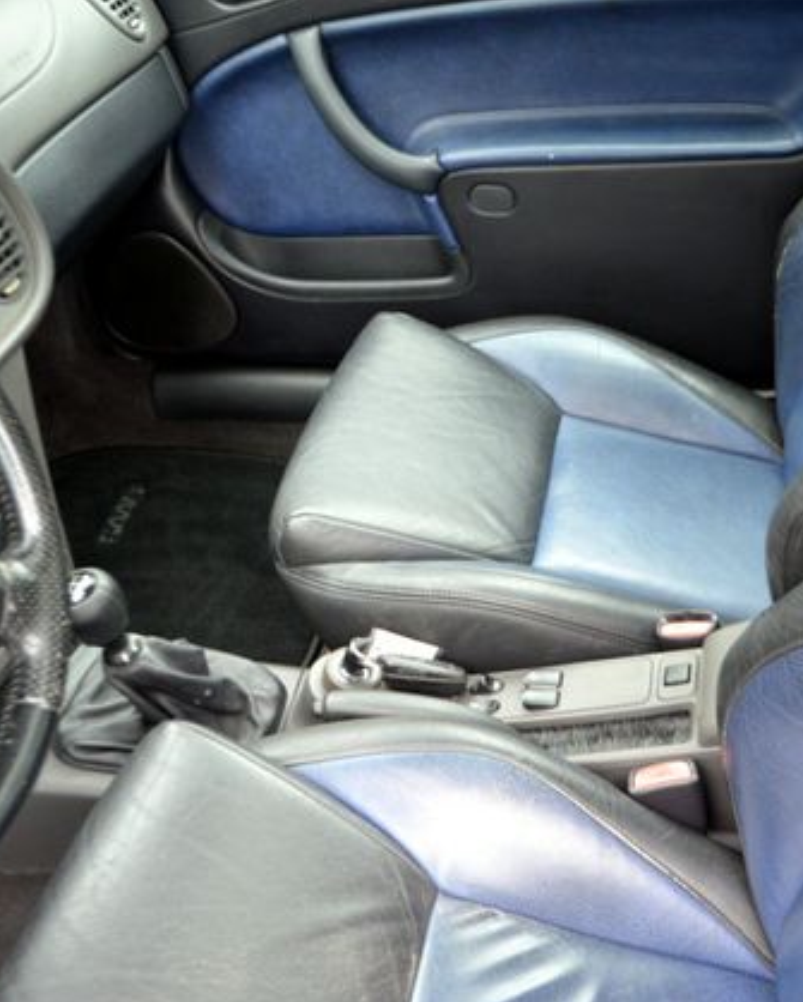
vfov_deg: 42.9
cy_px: 503
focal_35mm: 43
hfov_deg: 34.0
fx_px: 1276
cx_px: 630
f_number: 4
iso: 450
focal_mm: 20
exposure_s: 1/60
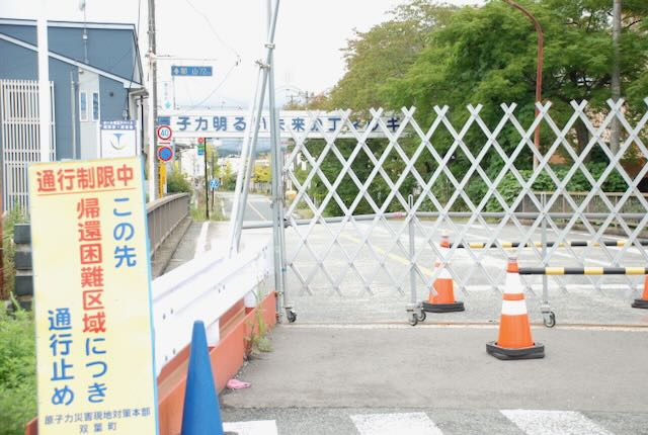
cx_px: 324
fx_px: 1191
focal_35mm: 66
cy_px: 218
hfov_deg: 30.4
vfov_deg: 20.7
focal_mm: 44
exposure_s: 1/125
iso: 400
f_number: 5.6
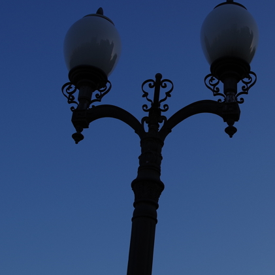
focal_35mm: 64
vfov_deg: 26.8
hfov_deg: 26.5
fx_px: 575
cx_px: 212
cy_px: 108
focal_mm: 21
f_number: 4
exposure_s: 1/640
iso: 100
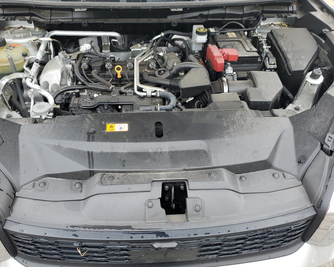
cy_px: 131
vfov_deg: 51.5
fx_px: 277
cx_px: 155
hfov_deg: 62.1
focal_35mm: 28
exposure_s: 1/156
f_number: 1.5
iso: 50
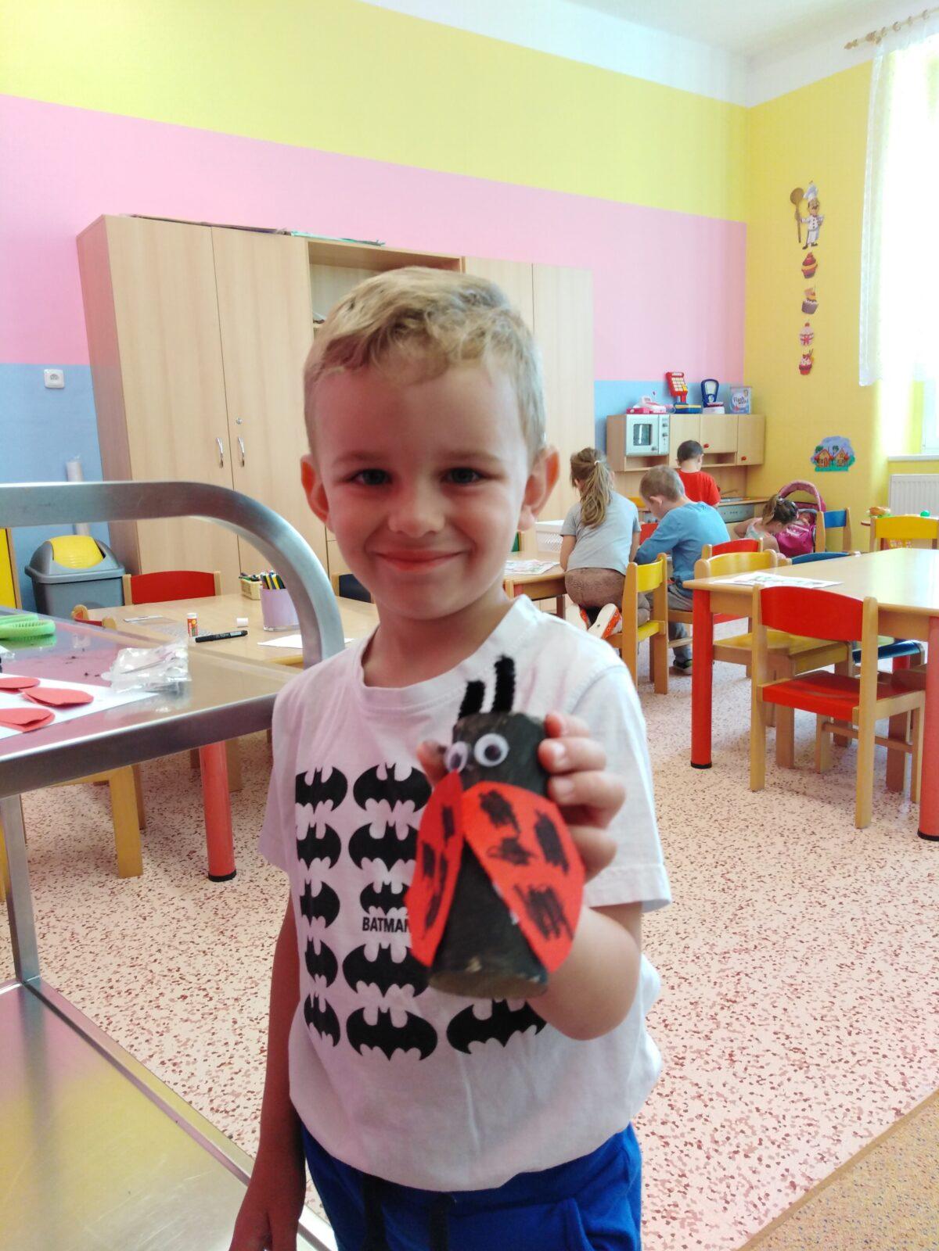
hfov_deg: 53.1
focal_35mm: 26
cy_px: 626
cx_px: 470
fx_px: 940
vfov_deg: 67.3
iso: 222
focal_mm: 3.46
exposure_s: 1/33.3
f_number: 2.2
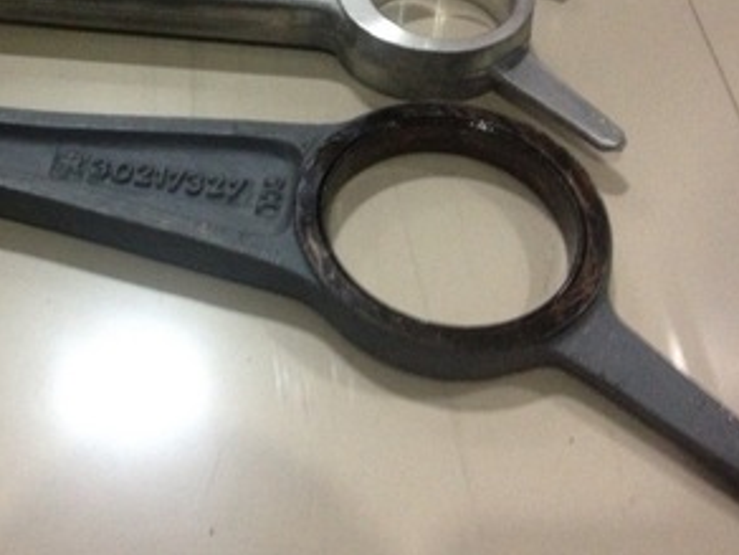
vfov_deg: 24.2
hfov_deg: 31.8
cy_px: 141
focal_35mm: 60
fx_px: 1281
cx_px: 223
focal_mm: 4.28
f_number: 2.4
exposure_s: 1/17
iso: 400
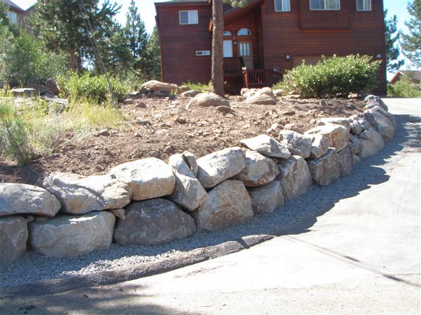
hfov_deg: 49.0
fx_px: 462
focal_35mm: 38
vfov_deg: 37.7
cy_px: 158
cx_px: 210
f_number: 3.5
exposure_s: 1/320
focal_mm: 6.7
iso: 80
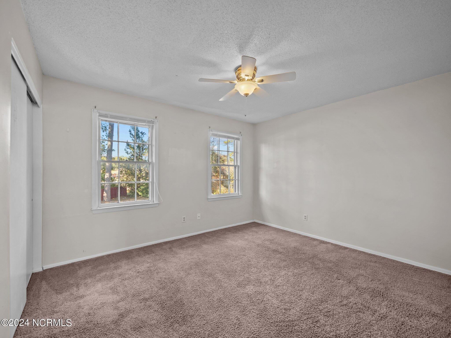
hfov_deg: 102.1
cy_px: 169
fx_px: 182
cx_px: 226
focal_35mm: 14
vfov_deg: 85.7
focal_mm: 7
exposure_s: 1/6
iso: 200
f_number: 4
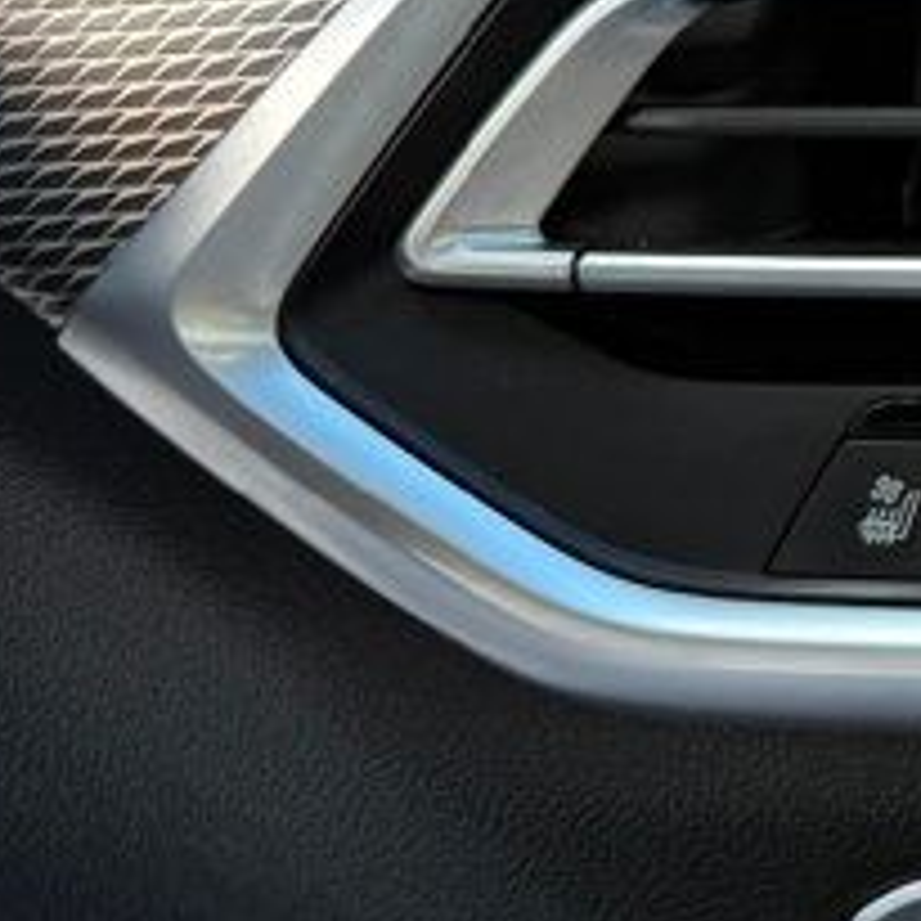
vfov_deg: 15.7
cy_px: -256
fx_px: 3191
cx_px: 1945
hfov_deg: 13.6
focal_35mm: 106
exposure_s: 1/304
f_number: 1.78
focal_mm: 6.76
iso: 80
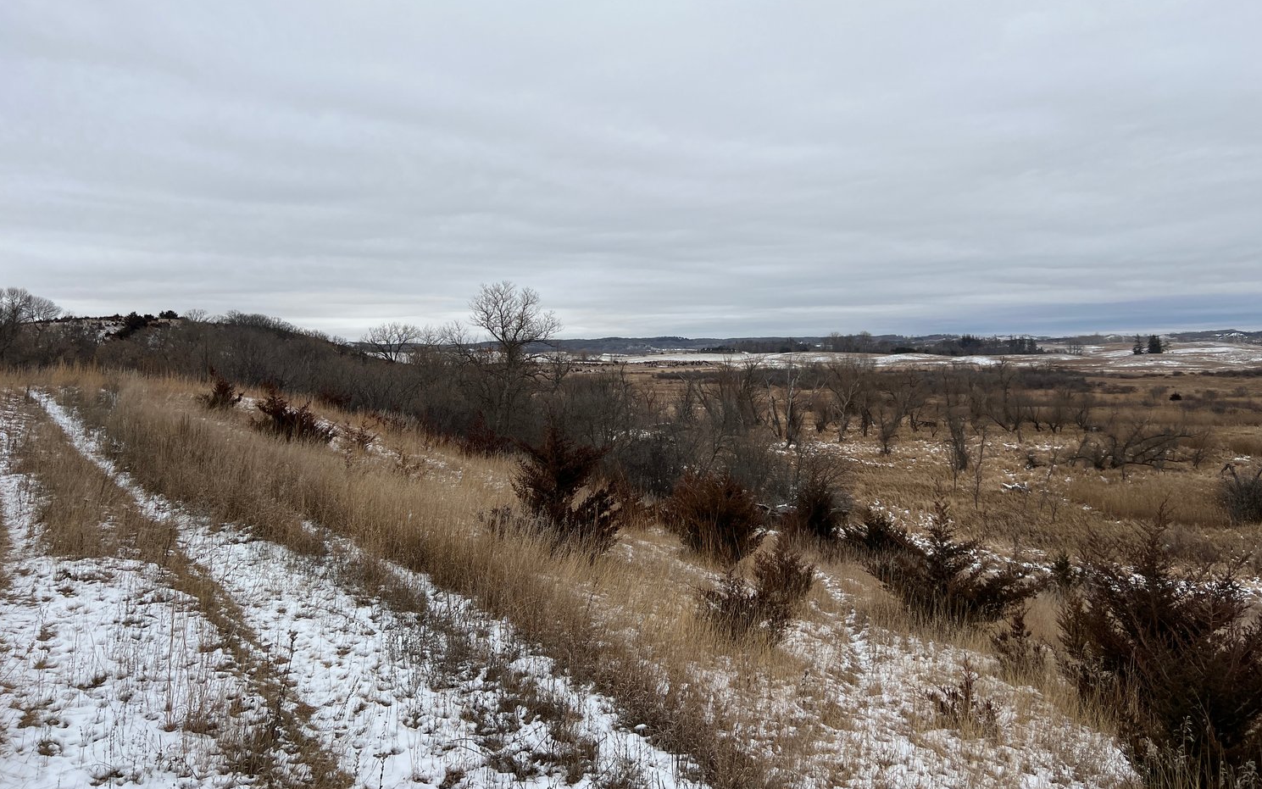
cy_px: 326
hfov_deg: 66.5
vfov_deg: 44.4
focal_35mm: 28
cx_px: 635
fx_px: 963
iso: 50
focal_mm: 5.7
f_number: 1.5
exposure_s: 1/3968
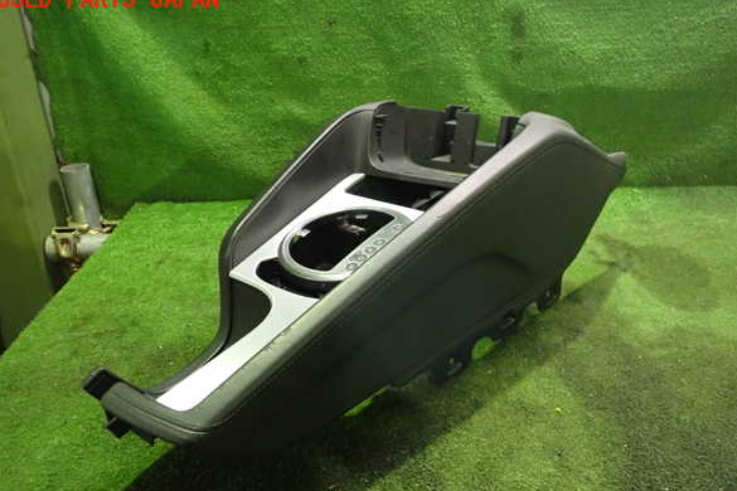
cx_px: 368
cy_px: 267
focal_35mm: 32
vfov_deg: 41.1
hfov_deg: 58.7
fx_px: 655
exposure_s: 1/20
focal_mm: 5.4
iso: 800
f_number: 2.3
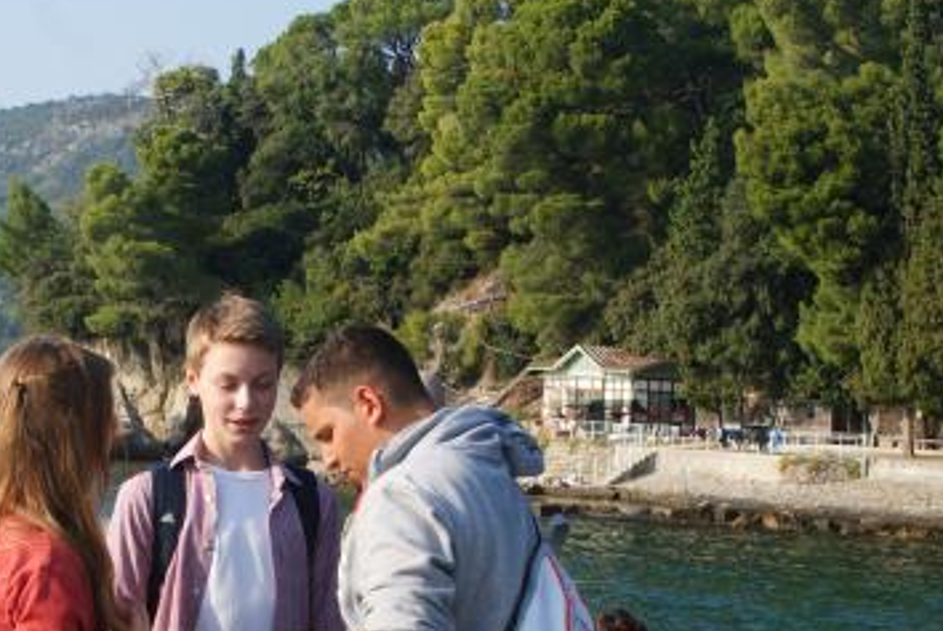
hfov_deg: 21.9
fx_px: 2410
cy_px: 513
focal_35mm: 92
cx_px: 194
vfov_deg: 14.8
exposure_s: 1/160
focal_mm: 35
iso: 100
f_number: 9
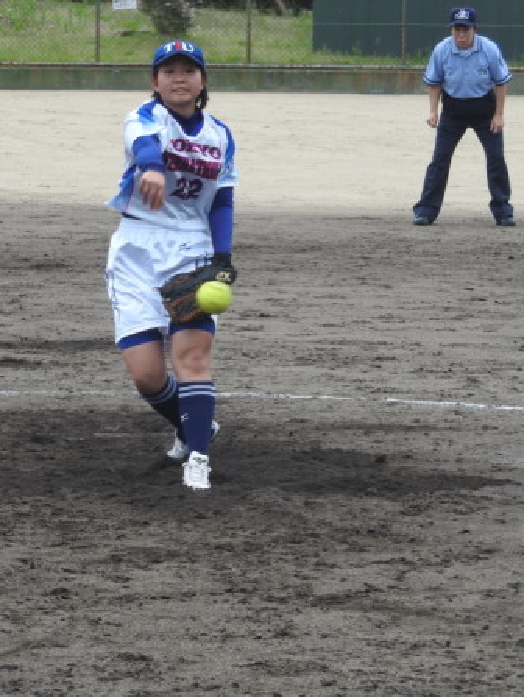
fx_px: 5946
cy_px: 349
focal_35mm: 295
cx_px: 211
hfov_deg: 5.0
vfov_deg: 6.7
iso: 100
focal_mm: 39.4
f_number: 5.3
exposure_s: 1/250
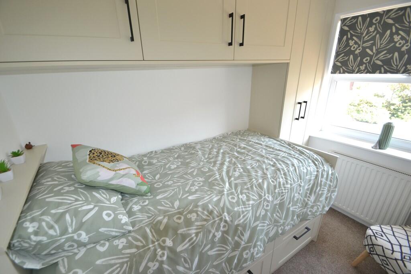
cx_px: 206
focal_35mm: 15
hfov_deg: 100.4
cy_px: 137
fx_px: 171
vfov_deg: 77.3
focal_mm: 10
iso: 400
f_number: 4
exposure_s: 1/60
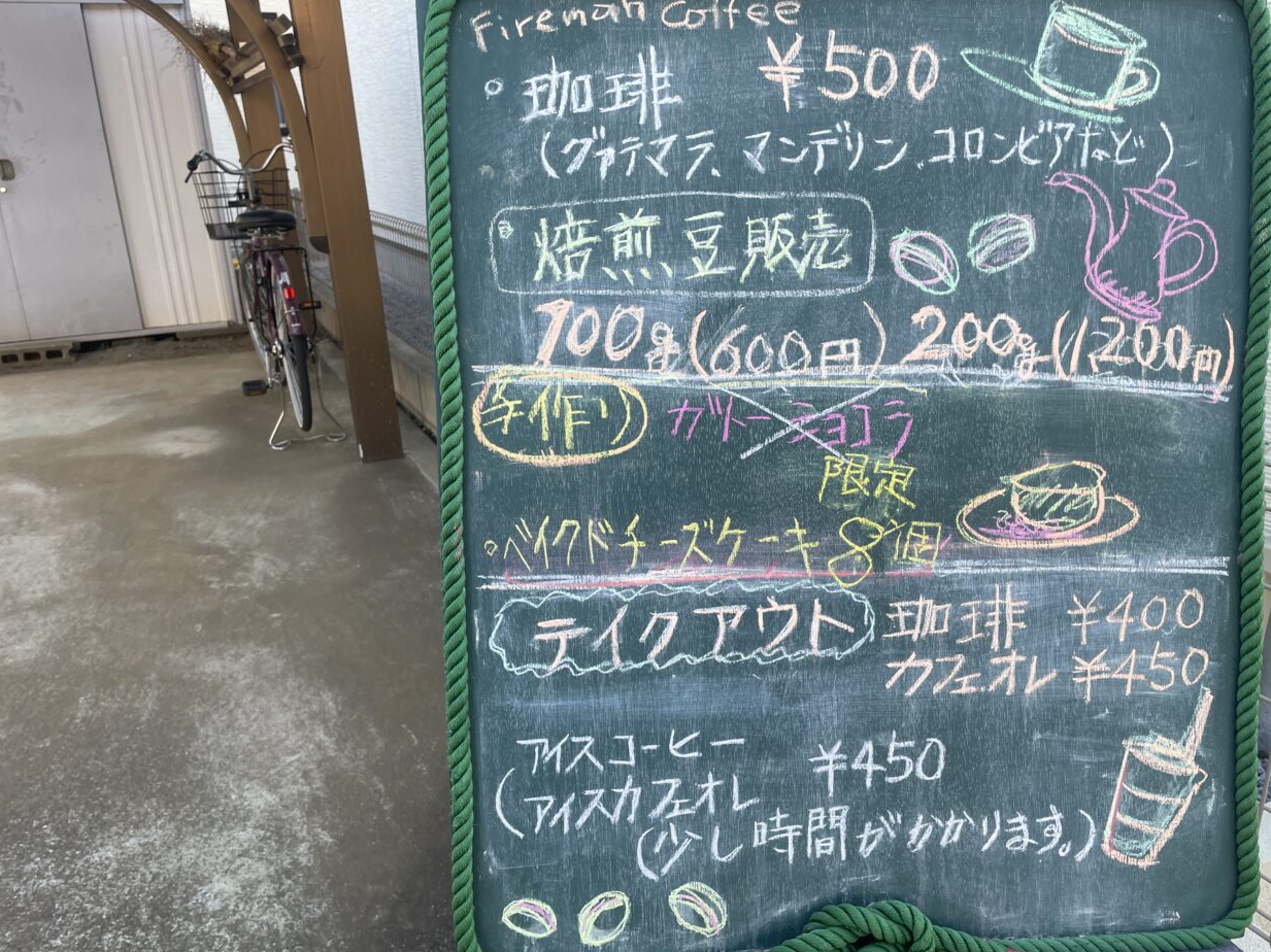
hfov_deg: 65.3
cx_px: 655
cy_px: 486
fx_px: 991
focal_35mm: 27
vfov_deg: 51.3
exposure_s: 1/278
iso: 32
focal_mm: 4.2
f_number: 1.6
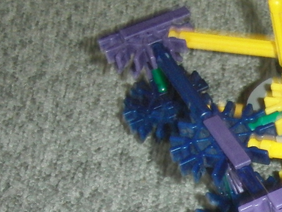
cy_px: 259
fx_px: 1035
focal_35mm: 127
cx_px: 437
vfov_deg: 11.4
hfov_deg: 14.4
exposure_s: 1/40
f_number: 3.9
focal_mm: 6.66
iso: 250
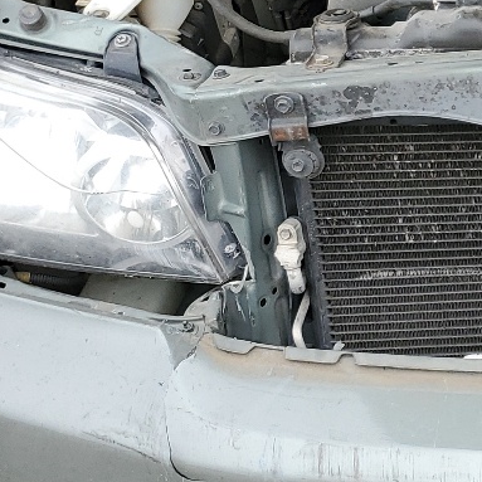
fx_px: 1512
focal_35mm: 96
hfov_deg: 16.4
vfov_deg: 18.0
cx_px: 744
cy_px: 99
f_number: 1.5
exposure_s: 1/476
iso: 50
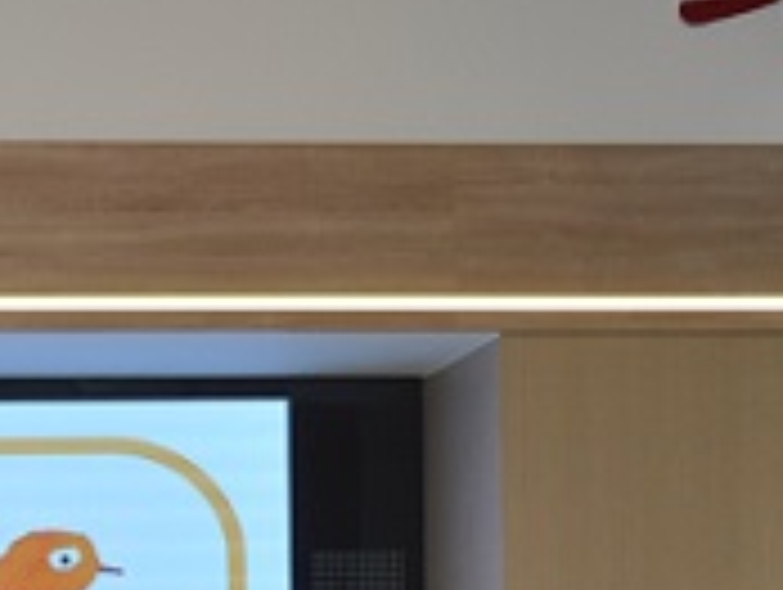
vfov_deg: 9.5
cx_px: -328
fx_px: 3375
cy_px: 1054
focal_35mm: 149
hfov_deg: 12.7
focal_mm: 24
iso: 400
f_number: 3.8
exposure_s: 1/125
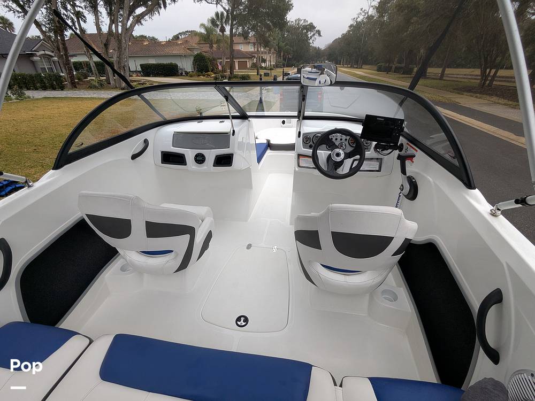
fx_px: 247
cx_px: 268
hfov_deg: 94.5
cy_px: 200
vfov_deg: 78.1
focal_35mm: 16
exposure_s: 1/241
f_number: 2.2
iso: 50
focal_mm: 2.35
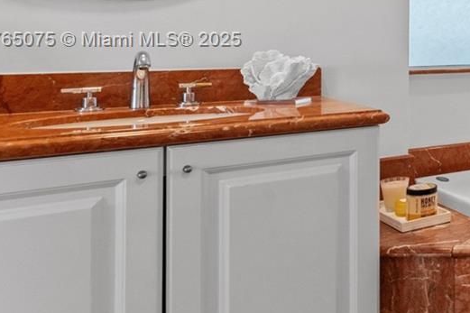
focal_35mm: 43
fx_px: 561
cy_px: 41
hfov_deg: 30.2
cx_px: 674
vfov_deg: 30.0
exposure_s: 1/40
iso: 640
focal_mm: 14
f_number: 9
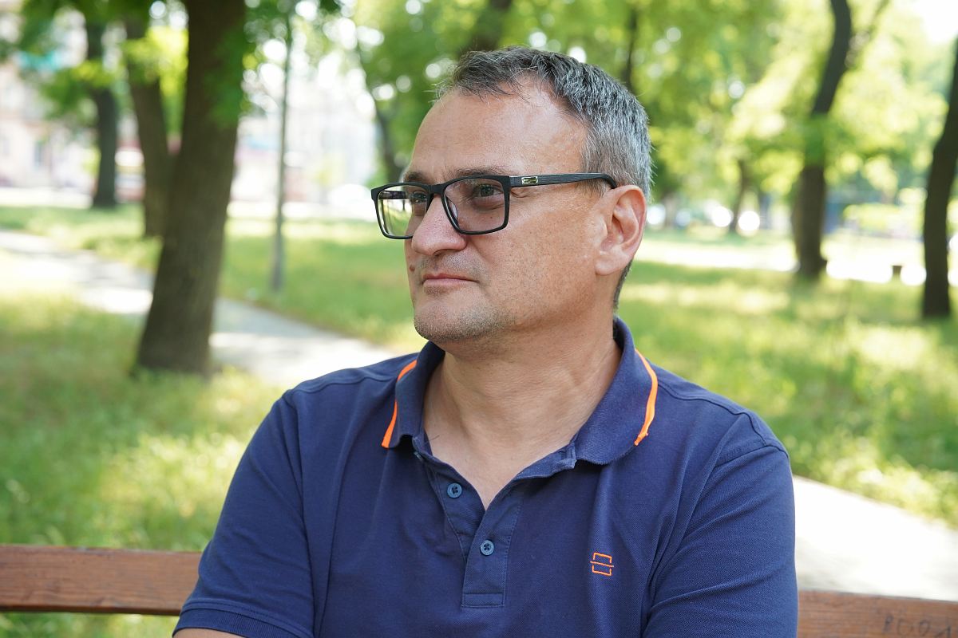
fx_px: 1330
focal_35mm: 50
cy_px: 319
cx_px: 479
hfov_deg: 39.6
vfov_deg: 27.0
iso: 1000
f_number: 4.5
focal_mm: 50
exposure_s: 1/250
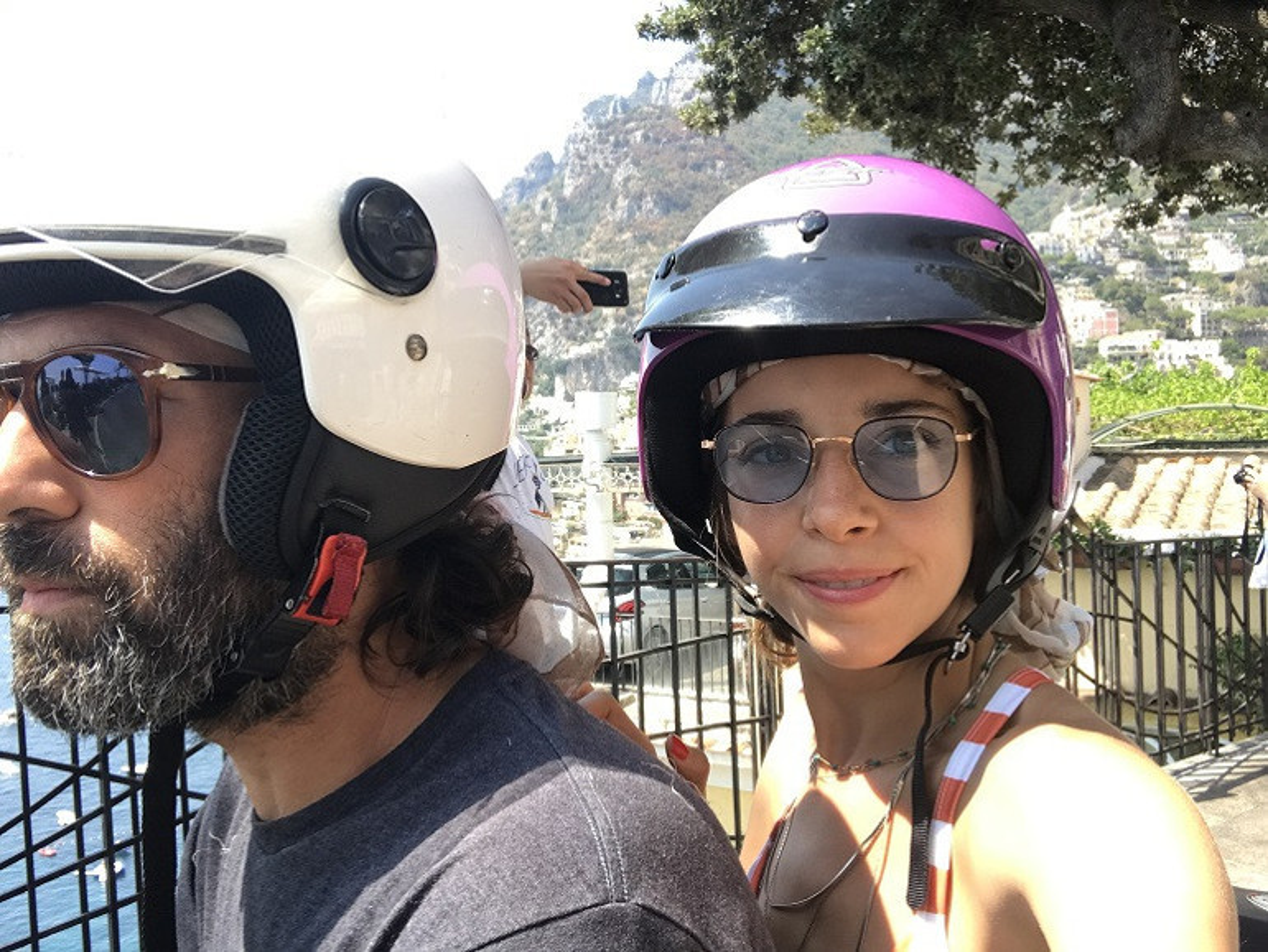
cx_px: 634
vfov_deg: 44.2
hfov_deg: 56.8
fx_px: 1173
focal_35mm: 32
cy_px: 476
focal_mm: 2.87
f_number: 2.2
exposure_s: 1/290
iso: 25
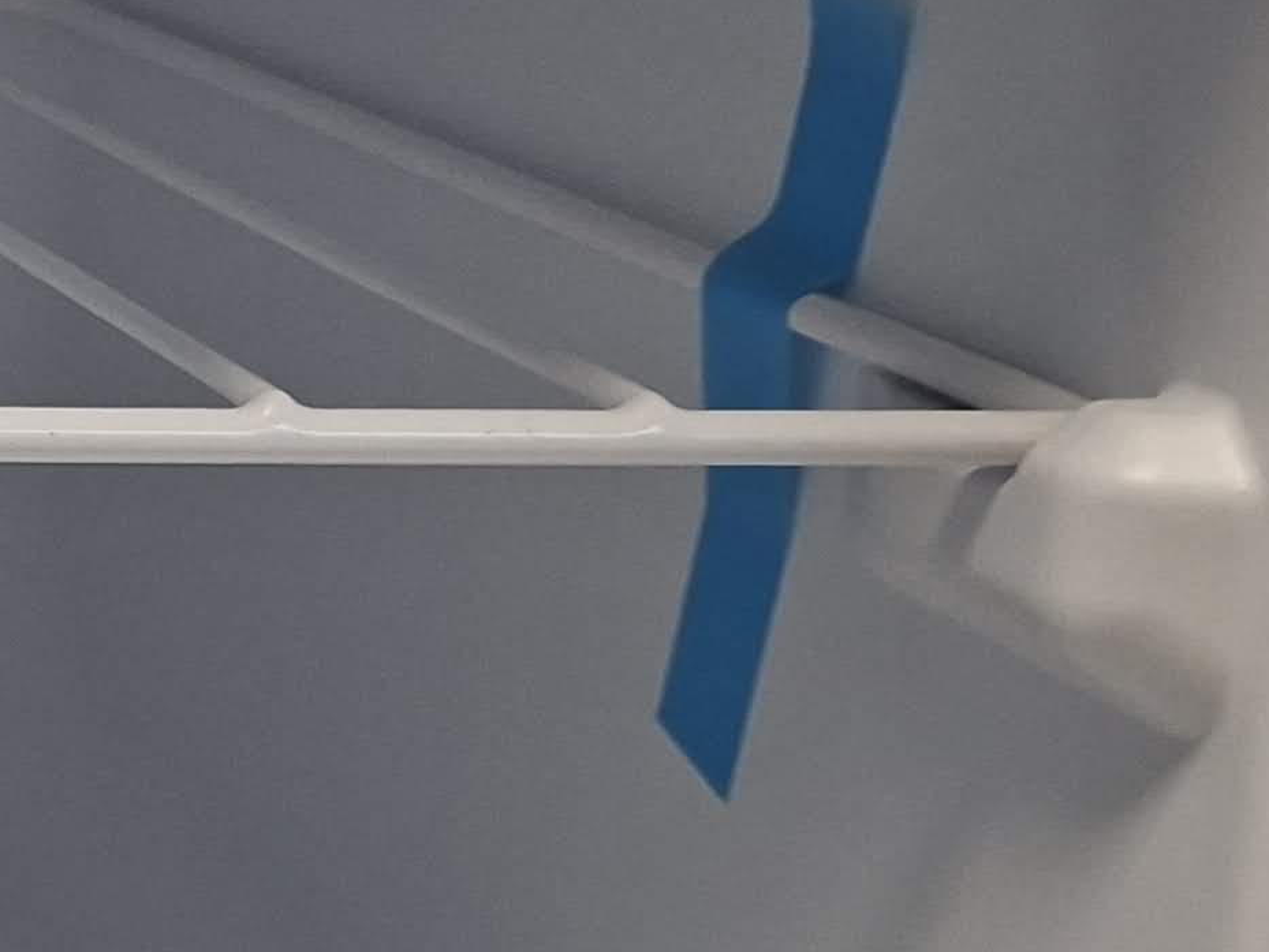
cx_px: -1105
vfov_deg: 14.9
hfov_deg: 16.3
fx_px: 3630
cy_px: 380
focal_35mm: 99
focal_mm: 5.54
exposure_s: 1/50
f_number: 1.8
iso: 250
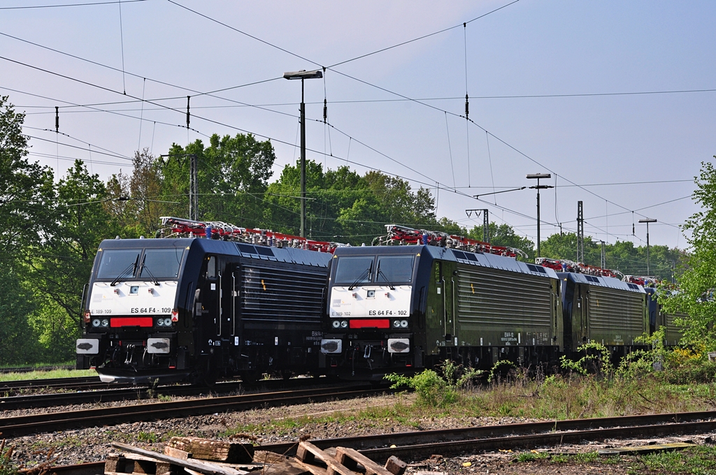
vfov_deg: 12.6
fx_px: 2145
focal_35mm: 108
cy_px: 238
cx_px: 358
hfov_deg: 18.9
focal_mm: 72
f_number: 14
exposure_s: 1/250
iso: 400
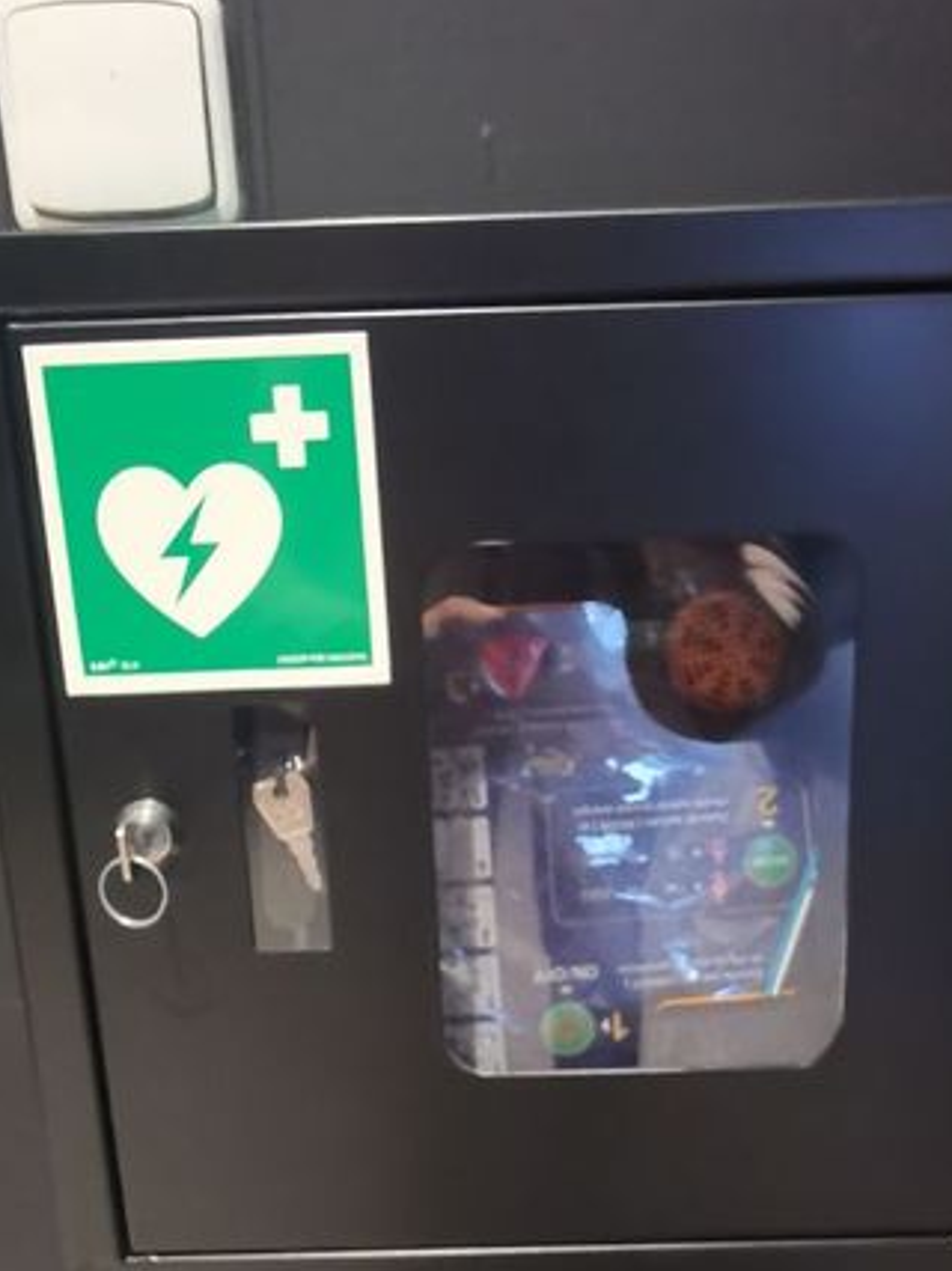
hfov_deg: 37.6
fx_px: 1394
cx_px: 550
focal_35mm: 38
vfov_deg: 47.4
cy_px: 930
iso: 800
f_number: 2.2
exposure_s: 1/24
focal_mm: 2.35
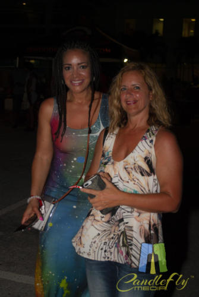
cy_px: 148
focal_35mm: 60
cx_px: 100
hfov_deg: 22.7
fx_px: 496
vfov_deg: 33.4
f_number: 5.3
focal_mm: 40
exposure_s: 1/60
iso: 200
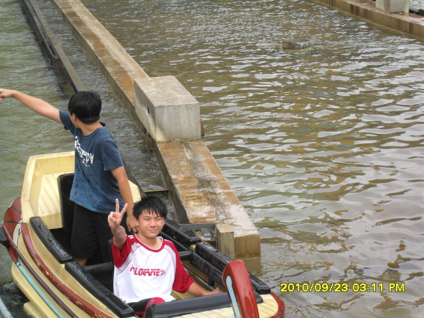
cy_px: 159
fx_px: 1286
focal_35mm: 105
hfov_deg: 18.7
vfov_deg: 14.1
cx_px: 212
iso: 100
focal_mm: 18.6
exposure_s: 1/180
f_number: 5.2
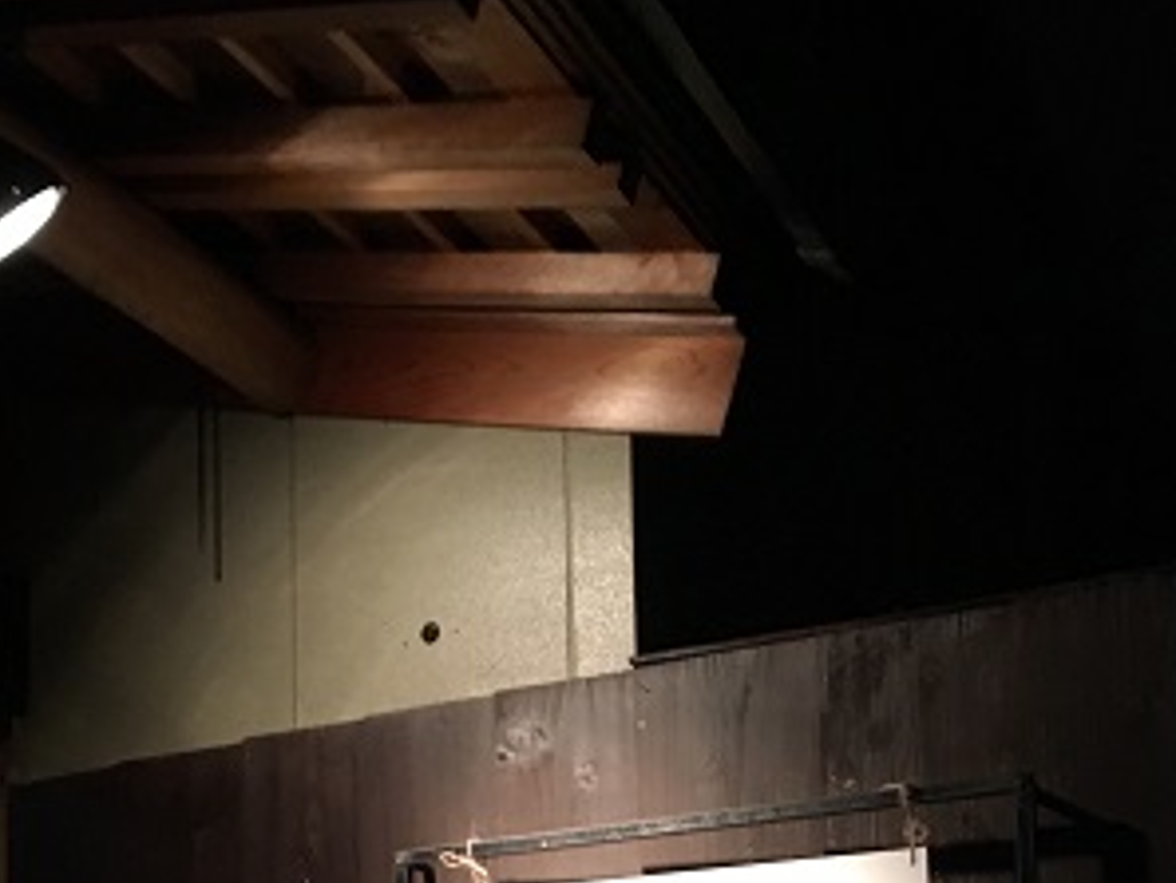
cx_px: 412
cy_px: 976
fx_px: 1767
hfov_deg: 36.5
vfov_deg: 25.9
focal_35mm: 52
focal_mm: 4.15
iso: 200
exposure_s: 1/20
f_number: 2.2
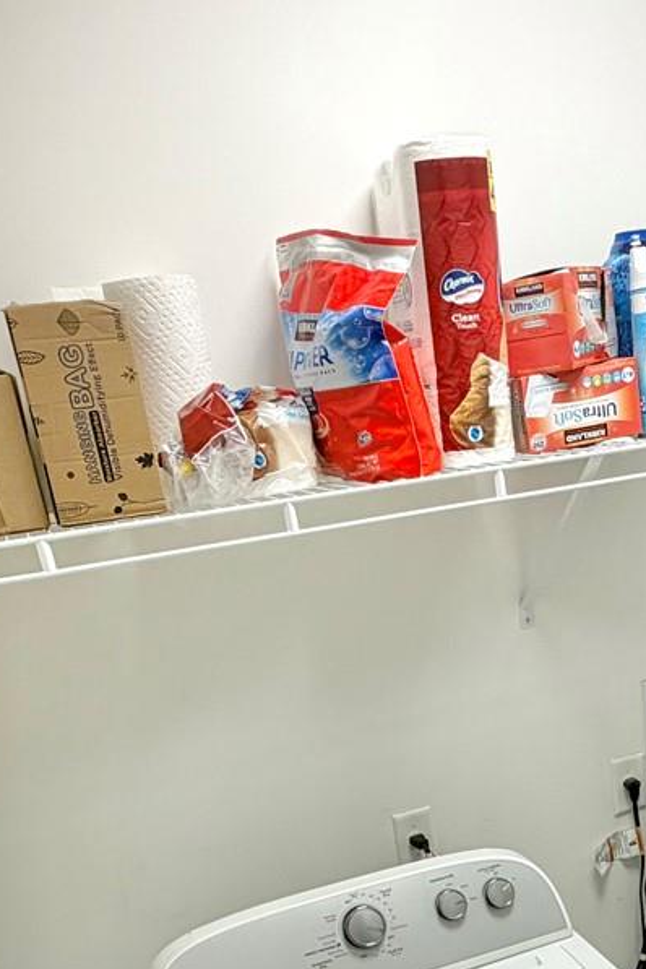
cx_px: 497
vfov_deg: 45.9
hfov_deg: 33.4
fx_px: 1050
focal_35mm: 39
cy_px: 831
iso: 125
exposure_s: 1/120
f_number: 2.2
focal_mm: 2.22
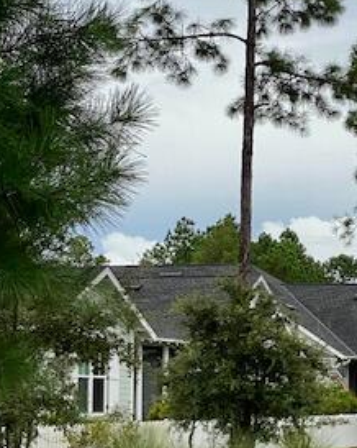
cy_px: 295
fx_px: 1573
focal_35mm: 119
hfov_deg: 12.8
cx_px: 359
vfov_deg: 16.1
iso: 20
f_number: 2
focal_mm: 6
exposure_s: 1/309
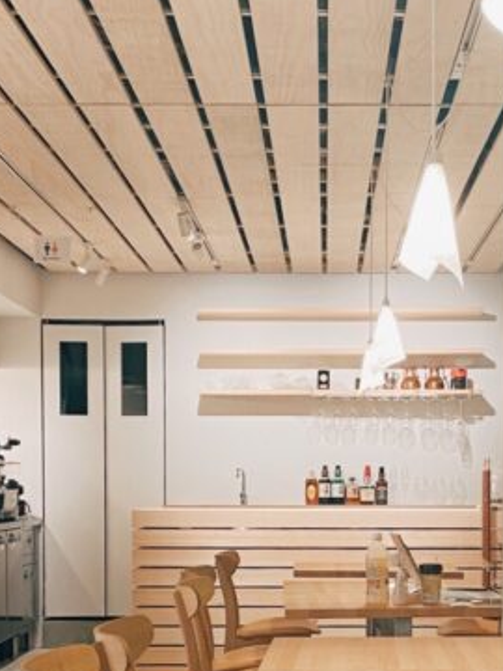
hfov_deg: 19.9
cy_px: 550
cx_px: 319
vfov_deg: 25.8
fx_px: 1434
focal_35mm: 74
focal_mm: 4.25
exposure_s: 1/50
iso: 125
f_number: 1.8
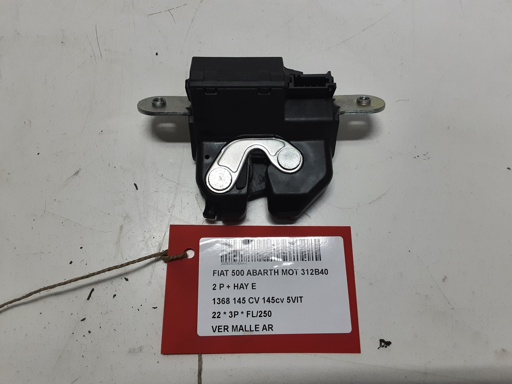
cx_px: 256
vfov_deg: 51.4
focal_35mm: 27
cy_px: 192
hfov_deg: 65.3
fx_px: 399
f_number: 1.9
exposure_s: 1/50
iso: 80
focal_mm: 2.91
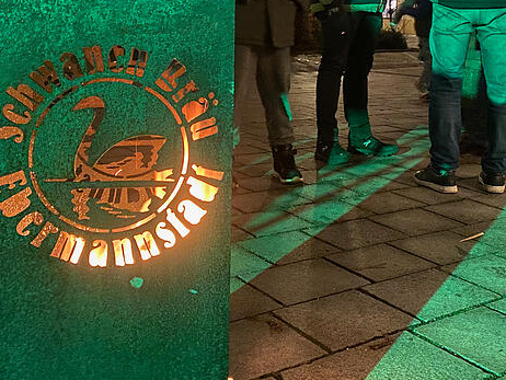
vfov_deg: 31.1
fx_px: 658
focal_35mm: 45
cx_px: 313
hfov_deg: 41.8
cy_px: 60
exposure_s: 1/20
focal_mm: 4.25
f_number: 1.8
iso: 640
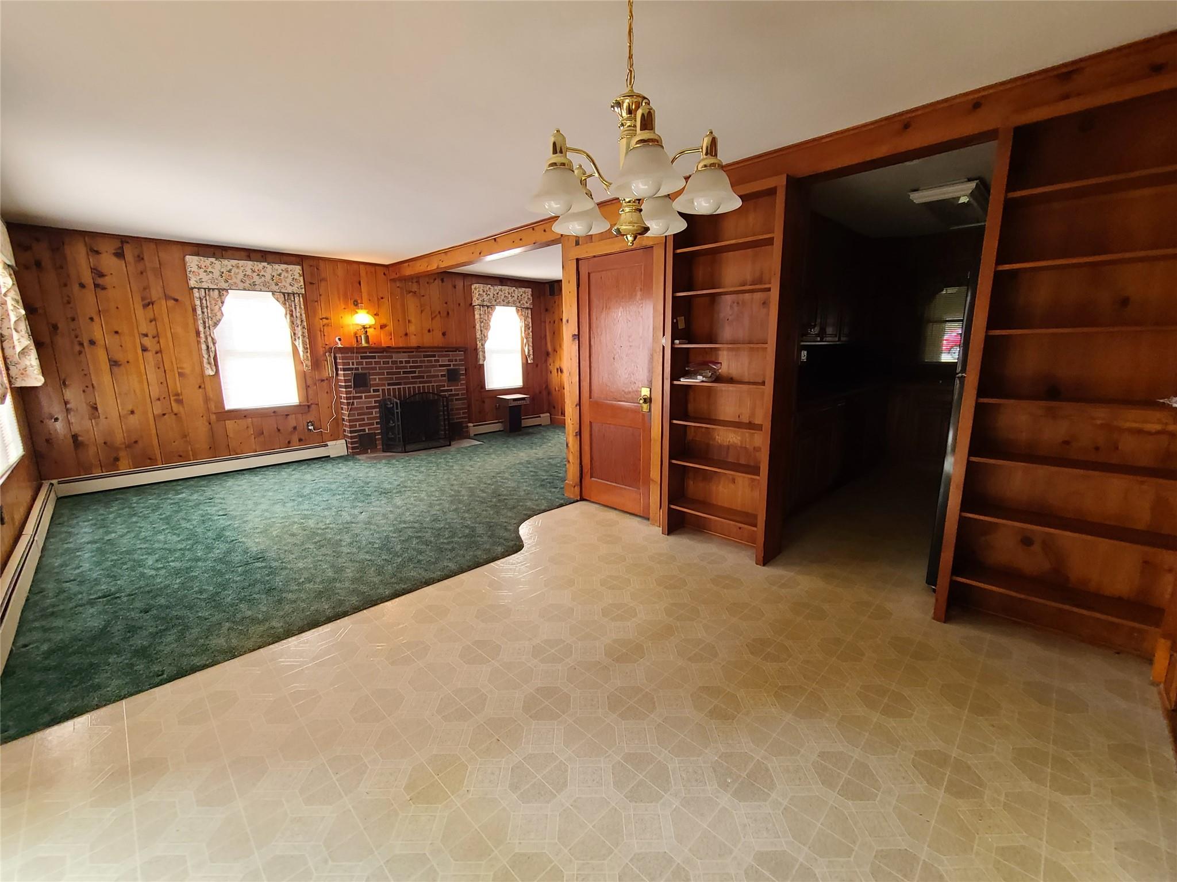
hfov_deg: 106.2
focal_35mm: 13
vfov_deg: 89.9
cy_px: 441
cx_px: 588
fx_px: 442
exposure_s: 1/60
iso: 250
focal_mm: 2.2
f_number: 2.2
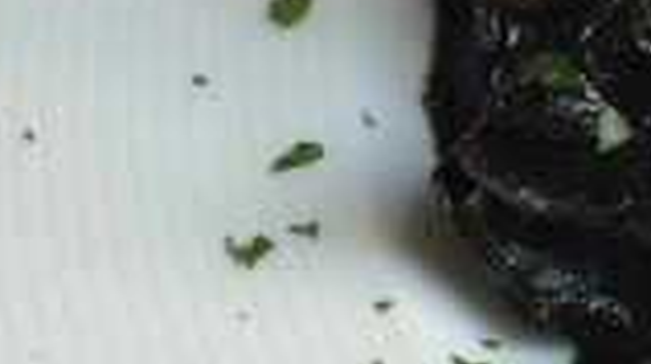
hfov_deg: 11.9
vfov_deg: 7.6
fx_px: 2741
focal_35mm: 159
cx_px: 1339
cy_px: 90
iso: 32
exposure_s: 1/50
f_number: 2.2
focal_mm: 4.15
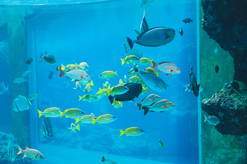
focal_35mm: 58
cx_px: 124
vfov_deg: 23.4
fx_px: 398
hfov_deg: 34.5
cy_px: 82
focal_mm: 38.8
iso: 640
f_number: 4
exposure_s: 1/180
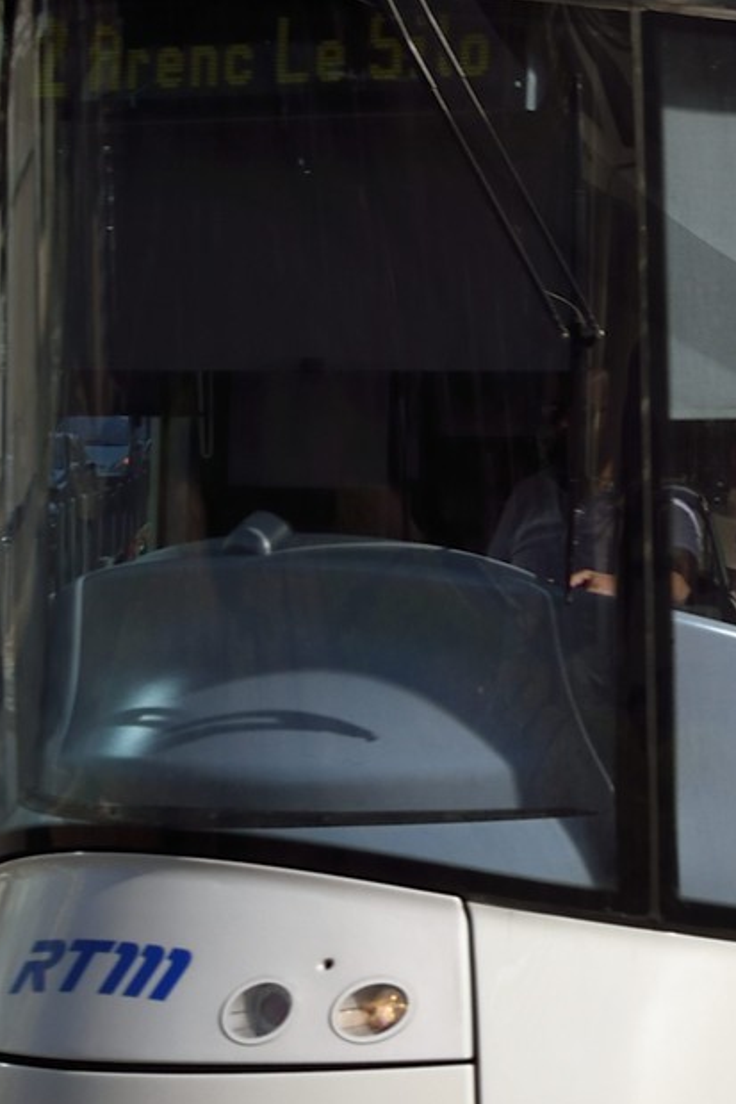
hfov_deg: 8.6
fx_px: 4750
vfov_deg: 12.8
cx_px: 1112
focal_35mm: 155
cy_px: -375
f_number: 13
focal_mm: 40
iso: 200
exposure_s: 1/400
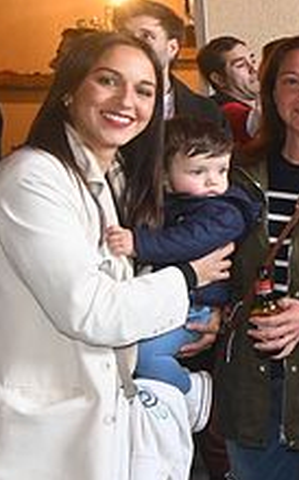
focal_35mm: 71
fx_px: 928
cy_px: 249
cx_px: 663
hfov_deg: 14.1
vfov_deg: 29.0
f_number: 4
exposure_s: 1/30
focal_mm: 12
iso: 1000
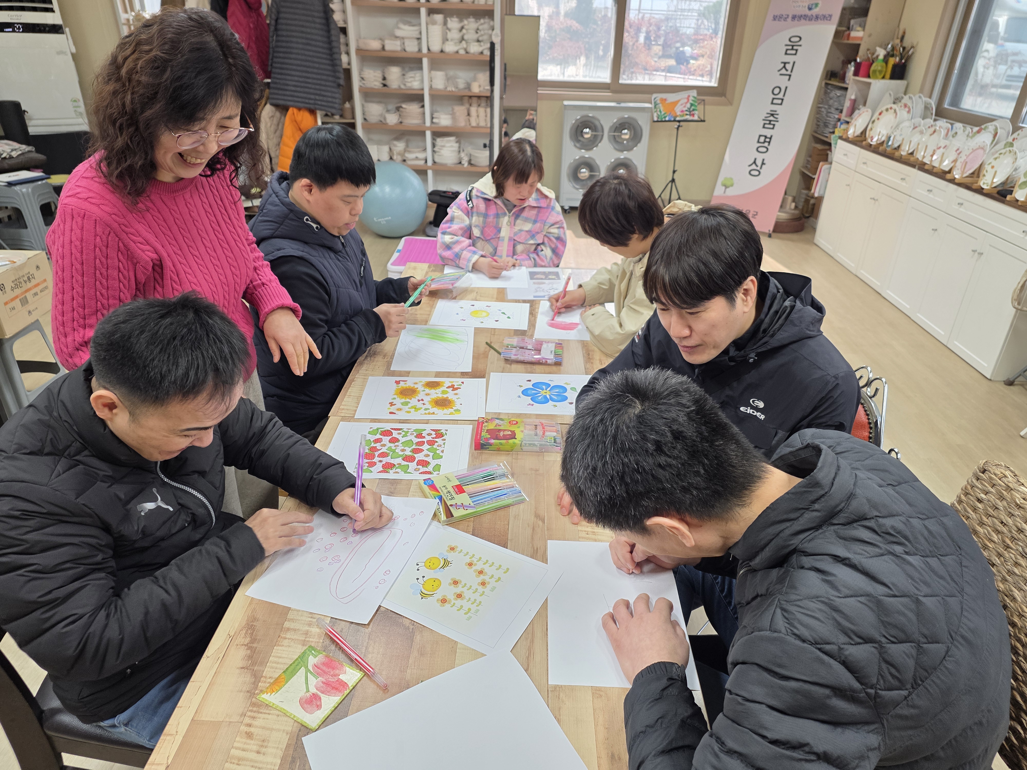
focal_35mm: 23
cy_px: 385
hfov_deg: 73.9
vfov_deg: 58.9
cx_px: 514
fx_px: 682
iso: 160
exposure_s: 1/120
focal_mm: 6.25
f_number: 1.7
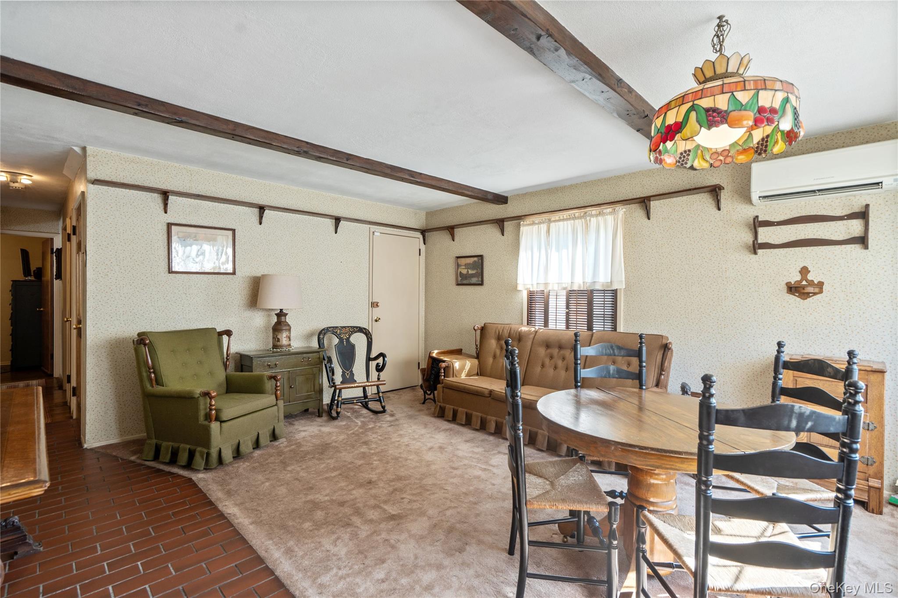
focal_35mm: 16
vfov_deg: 73.7
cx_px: 449
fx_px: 399
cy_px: 299
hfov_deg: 96.7
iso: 320
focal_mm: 16
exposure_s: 1/10
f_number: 6.3
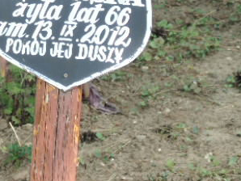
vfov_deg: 5.6
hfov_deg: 7.4
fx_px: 1853
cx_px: 51
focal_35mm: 266
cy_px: 5
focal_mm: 22
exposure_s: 1/125
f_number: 4.6
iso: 80
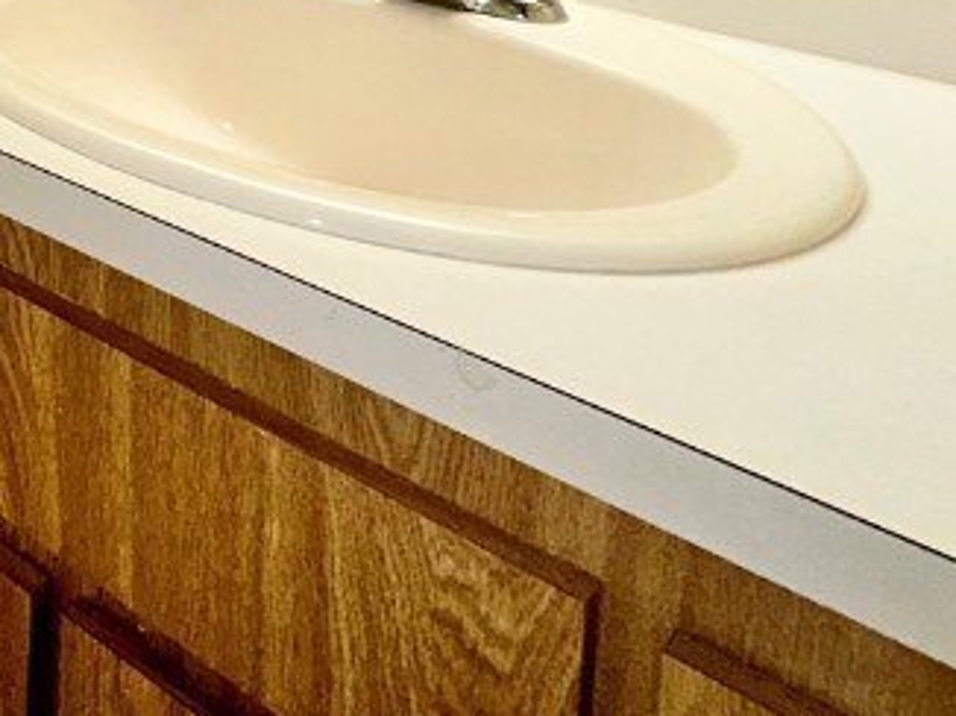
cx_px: -399
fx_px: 1214
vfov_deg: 25.9
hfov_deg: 29.9
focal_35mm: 44
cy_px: -308
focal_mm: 2.22
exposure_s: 1/122
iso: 80
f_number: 2.2
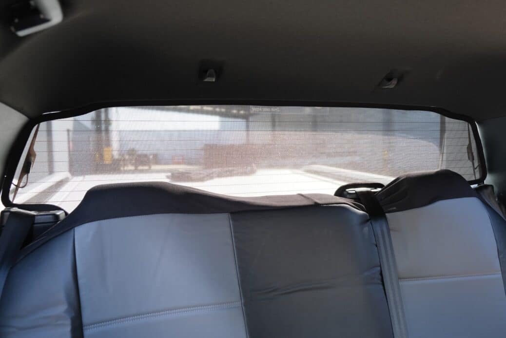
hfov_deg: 67.4
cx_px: 253
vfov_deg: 47.9
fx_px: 379
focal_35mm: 27
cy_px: 169
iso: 400
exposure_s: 1/60
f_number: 2.8
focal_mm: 18
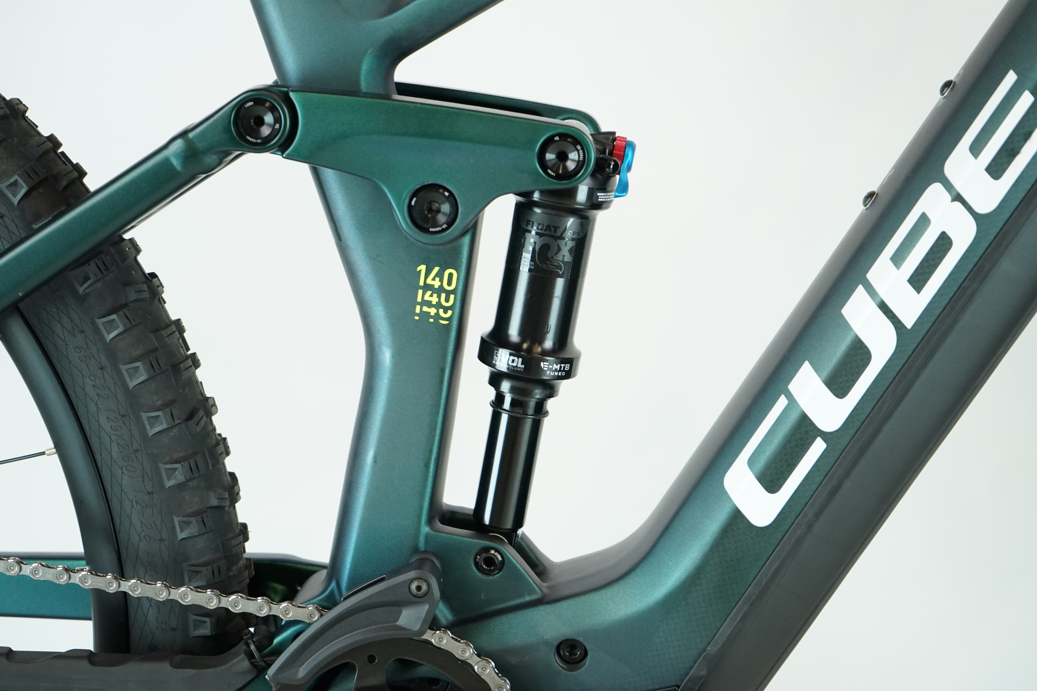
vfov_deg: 19.5
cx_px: 518
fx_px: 2016
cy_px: 346
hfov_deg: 28.8
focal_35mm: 70
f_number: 5.6
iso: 2000
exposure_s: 1/200
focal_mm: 70
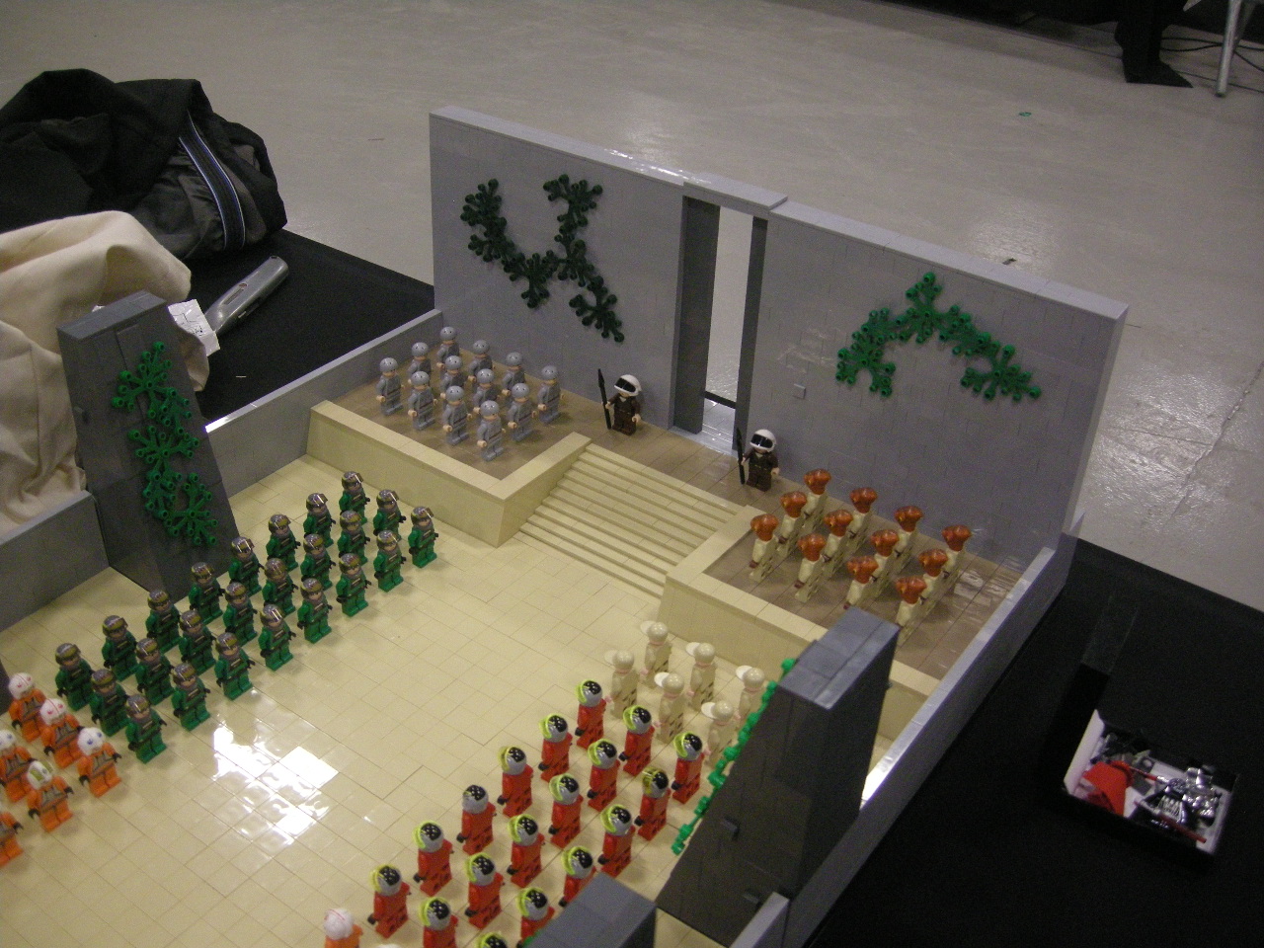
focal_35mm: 36
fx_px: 1315
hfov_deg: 51.4
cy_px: 474
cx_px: 632
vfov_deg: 39.7
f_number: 2.7
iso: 400
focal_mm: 7.5
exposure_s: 1/30
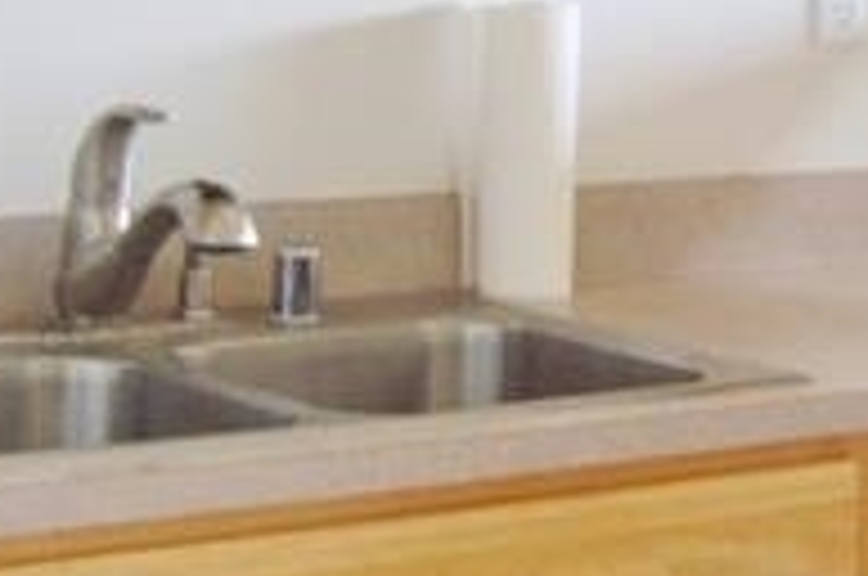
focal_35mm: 121
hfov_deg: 16.9
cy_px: 234
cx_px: 652
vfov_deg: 11.3
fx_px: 2913
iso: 123
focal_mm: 7.4
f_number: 2.8
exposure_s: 1/30
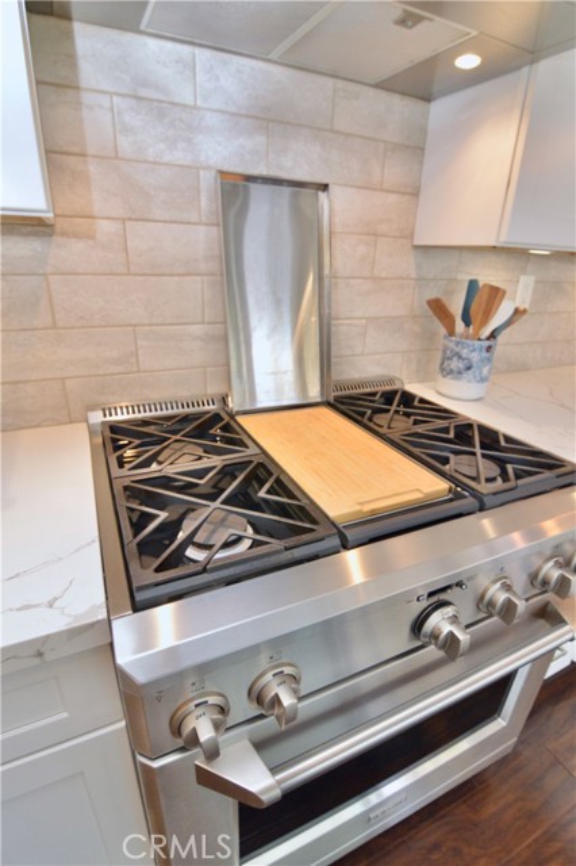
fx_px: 396
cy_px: 433
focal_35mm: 16
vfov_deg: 95.0
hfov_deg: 72.0
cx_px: 288
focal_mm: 11
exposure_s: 1/60
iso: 800
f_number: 8
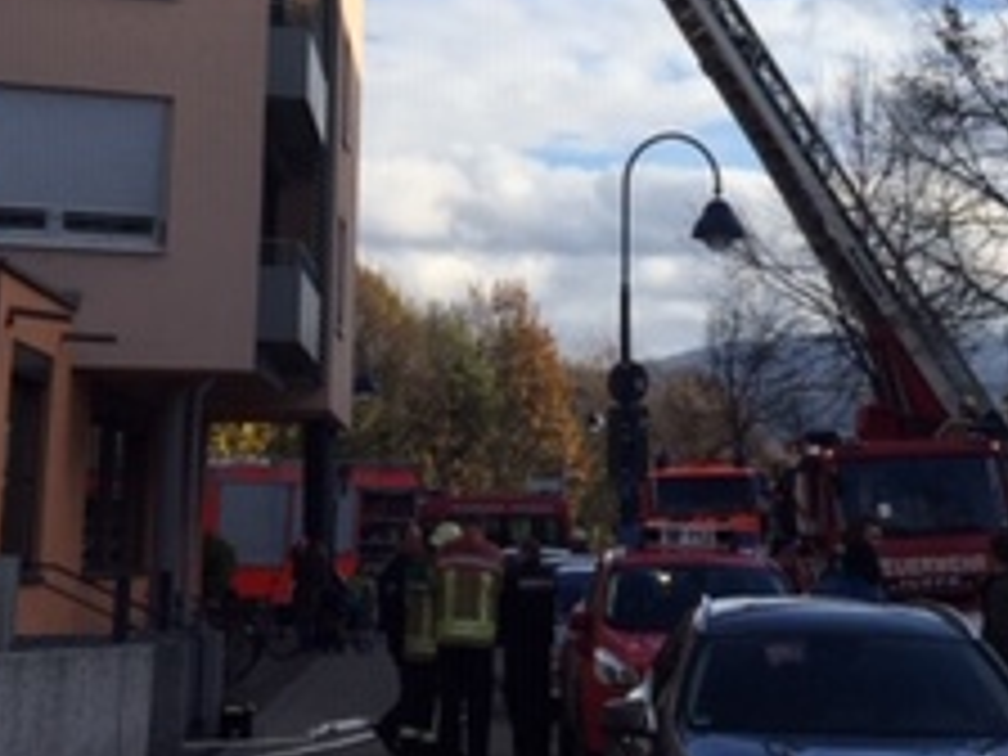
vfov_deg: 16.8
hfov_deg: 23.5
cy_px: -216
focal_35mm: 83
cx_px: 652
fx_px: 2417
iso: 32
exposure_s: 1/2198
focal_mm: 4.15
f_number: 2.2
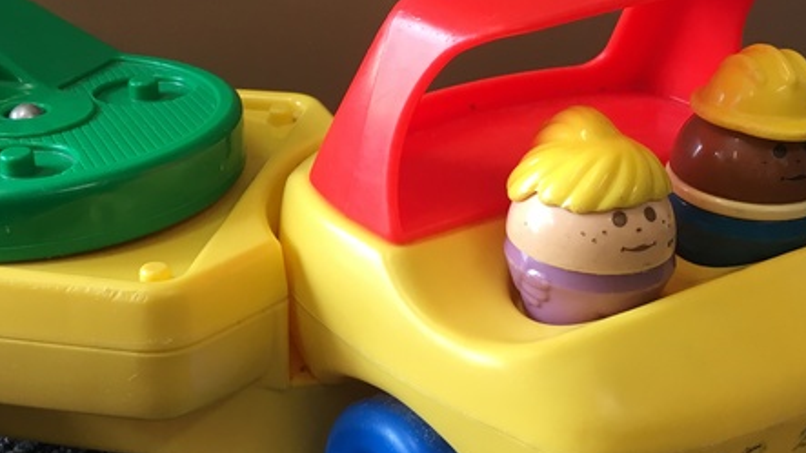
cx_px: 277
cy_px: 253
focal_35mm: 57
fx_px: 1218
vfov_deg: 21.1
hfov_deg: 36.3
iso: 32
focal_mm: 4.15
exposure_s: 1/33
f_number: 2.2
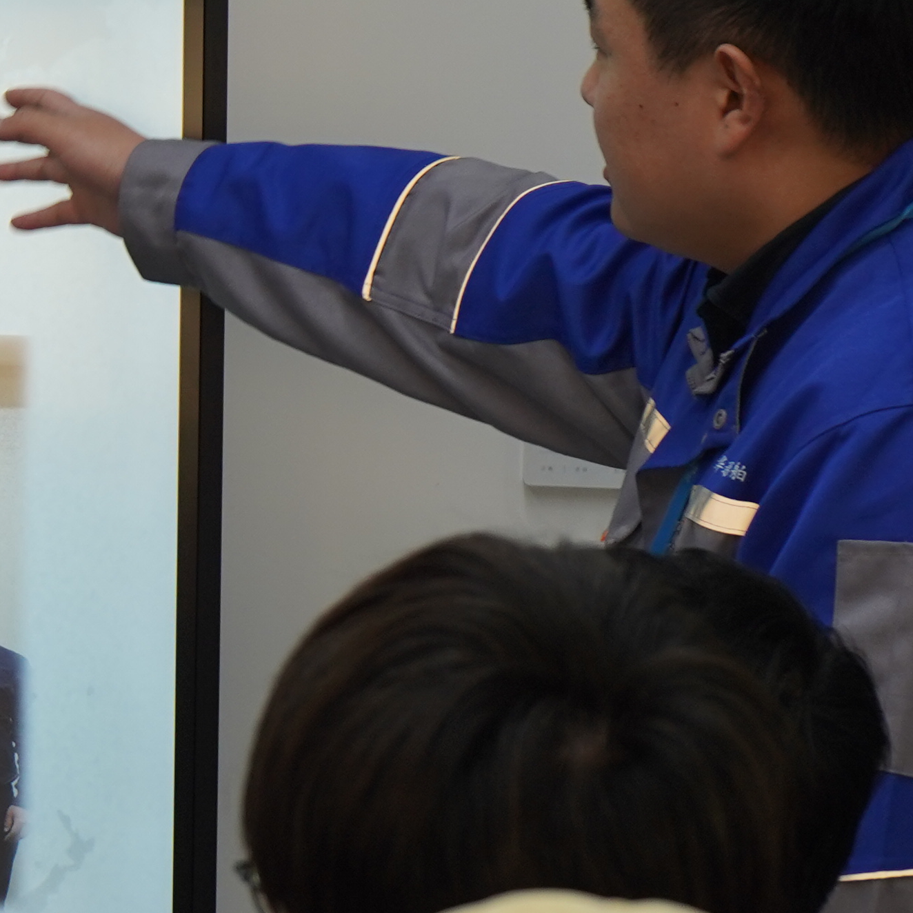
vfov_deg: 7.4
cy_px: 576
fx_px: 7012
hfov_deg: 7.3
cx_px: -365
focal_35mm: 235
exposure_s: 1/160
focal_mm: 61
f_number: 5.6
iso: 400
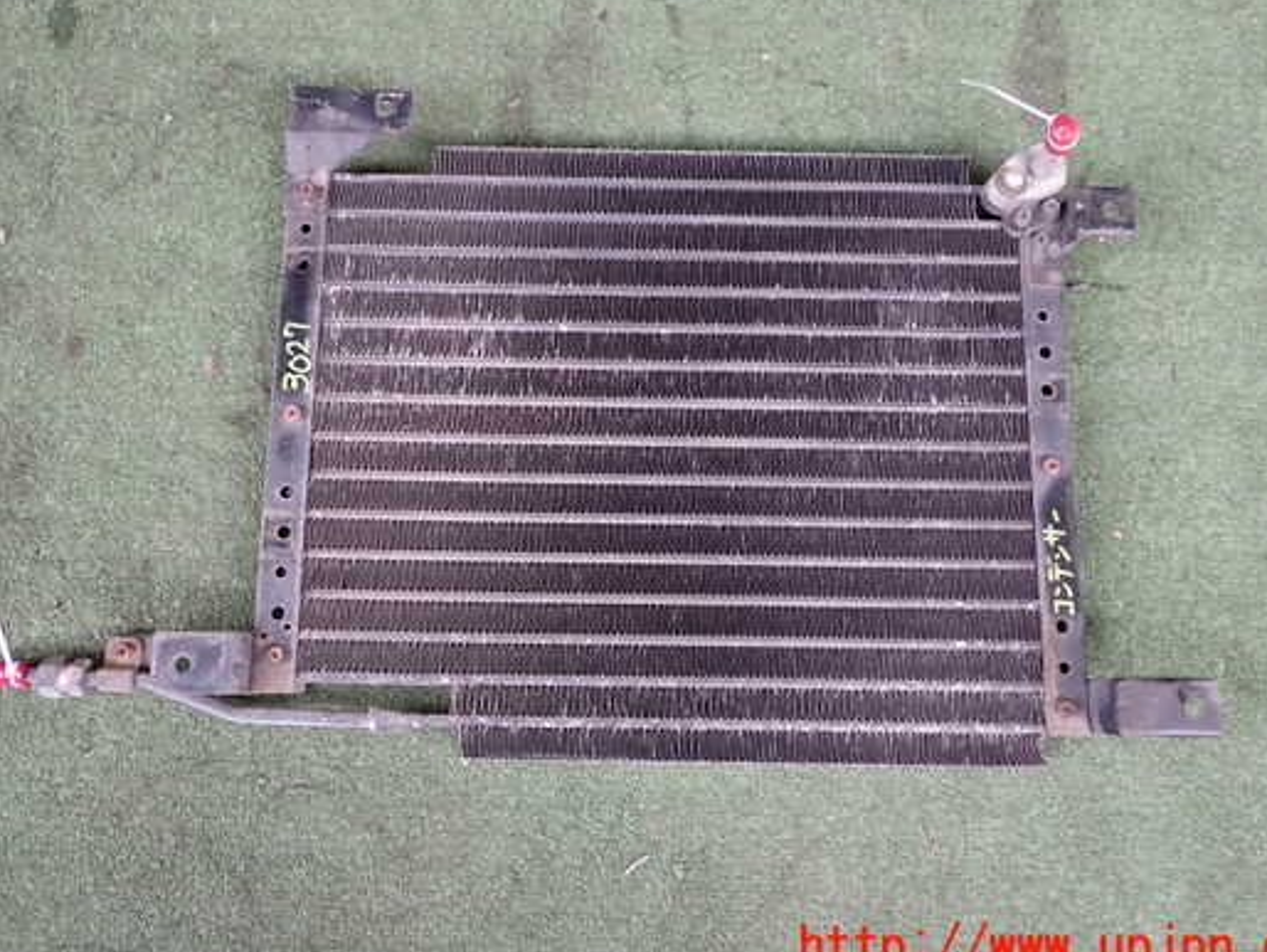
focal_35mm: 35
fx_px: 1282
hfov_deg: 52.6
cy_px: 424
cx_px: 616
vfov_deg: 40.7
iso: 200
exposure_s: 1/80
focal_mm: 5.4
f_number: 2.3
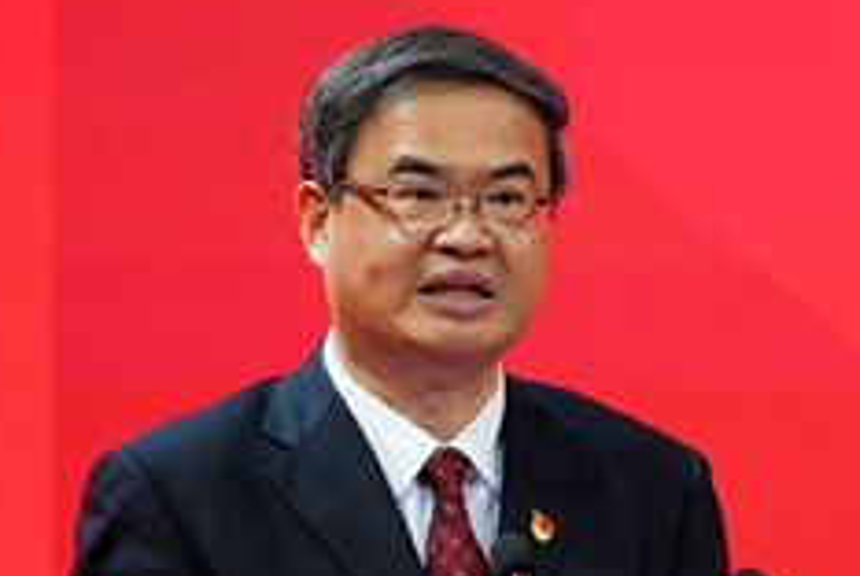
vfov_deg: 2.2
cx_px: 712
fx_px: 15236
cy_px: 589
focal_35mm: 637
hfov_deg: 3.2
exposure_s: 1/250
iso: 6400
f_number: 5.6
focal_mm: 232
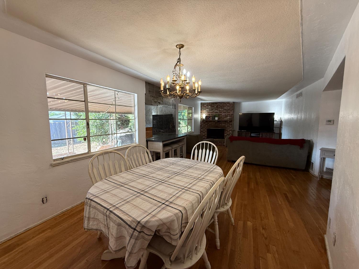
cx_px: 180
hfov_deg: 102.1
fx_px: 145
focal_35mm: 14
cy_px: 134
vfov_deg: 85.7
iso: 160
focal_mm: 2.22
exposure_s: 1/120
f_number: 2.2
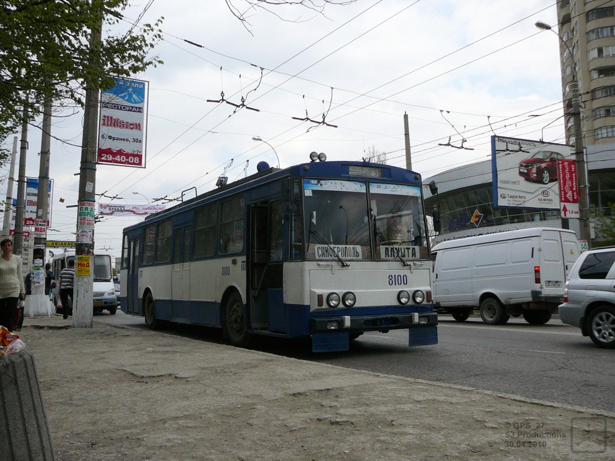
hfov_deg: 52.6
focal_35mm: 35
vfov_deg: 40.7
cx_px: 308
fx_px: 622
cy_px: 230
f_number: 5
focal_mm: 5.2
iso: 100
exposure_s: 1/400
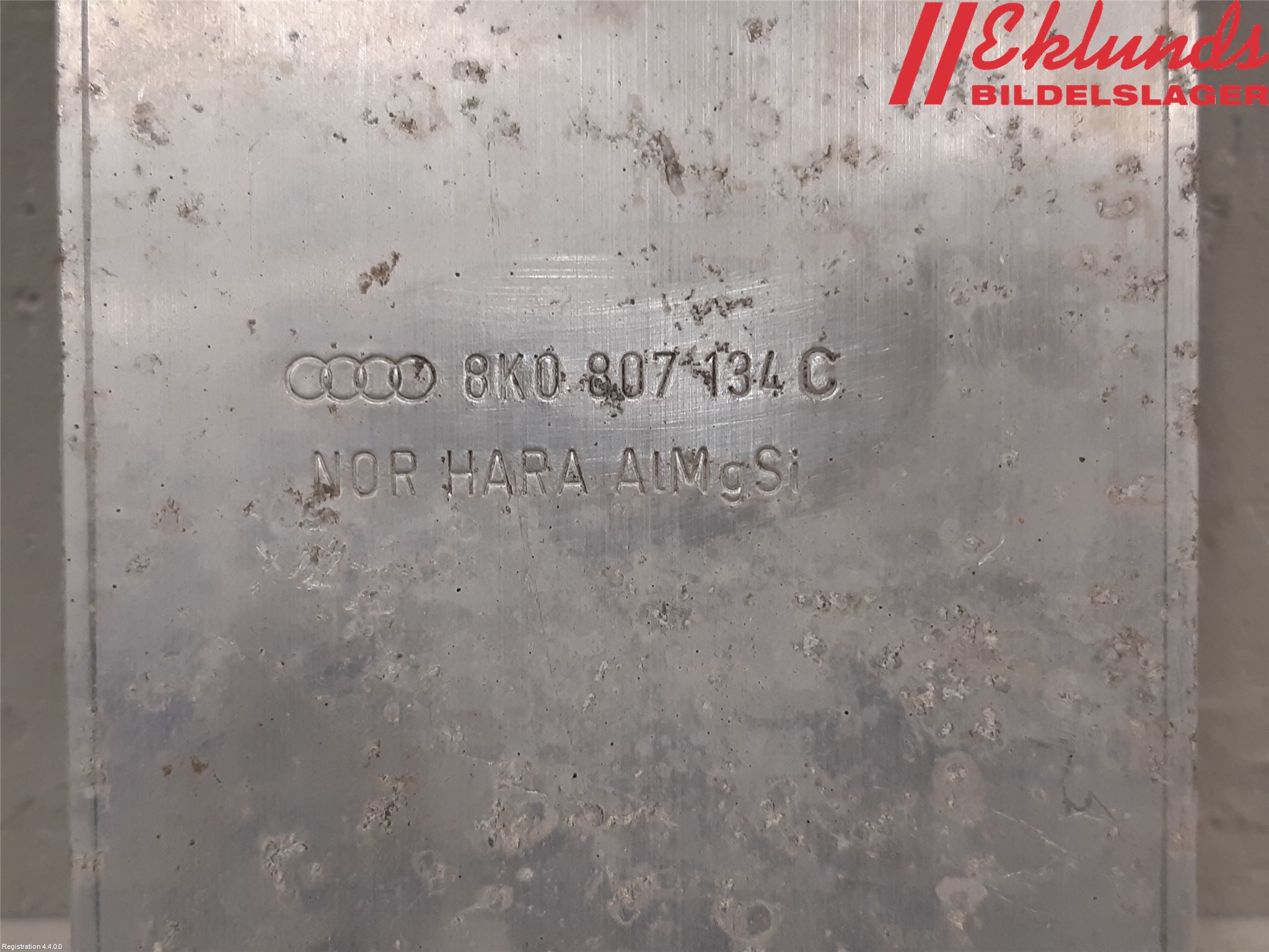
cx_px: 634
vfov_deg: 53.1
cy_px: 476
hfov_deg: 67.3
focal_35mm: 26
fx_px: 953
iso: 100
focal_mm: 3.93
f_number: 1.7
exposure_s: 1/50
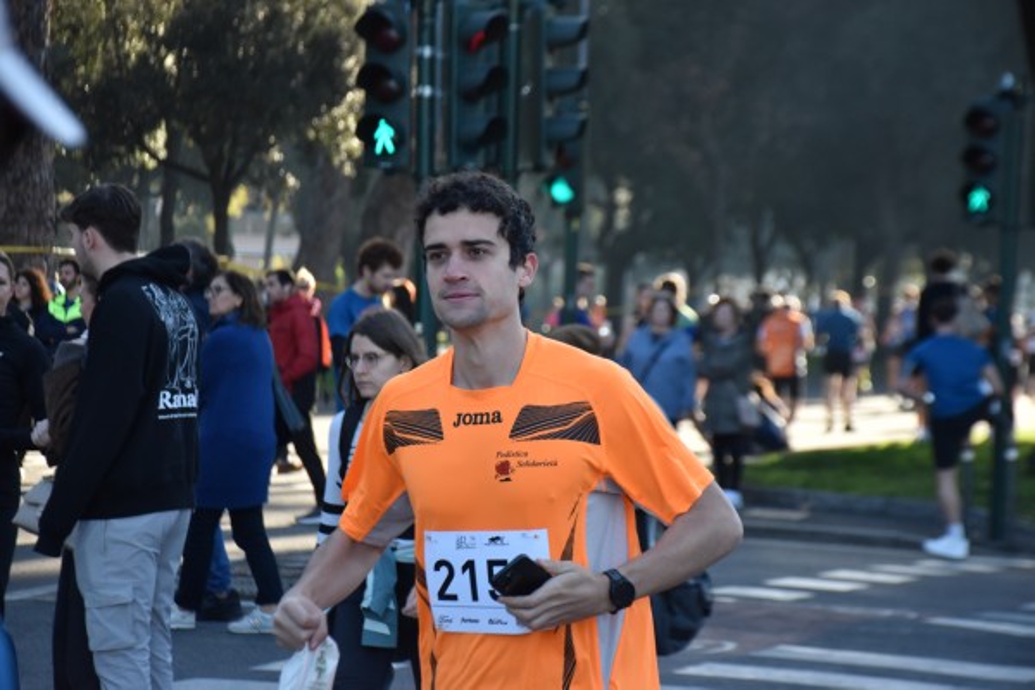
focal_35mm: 142
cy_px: 345
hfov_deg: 14.4
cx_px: 518
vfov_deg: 9.6
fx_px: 4097
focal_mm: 95
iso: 1000
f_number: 5.3
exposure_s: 1/800
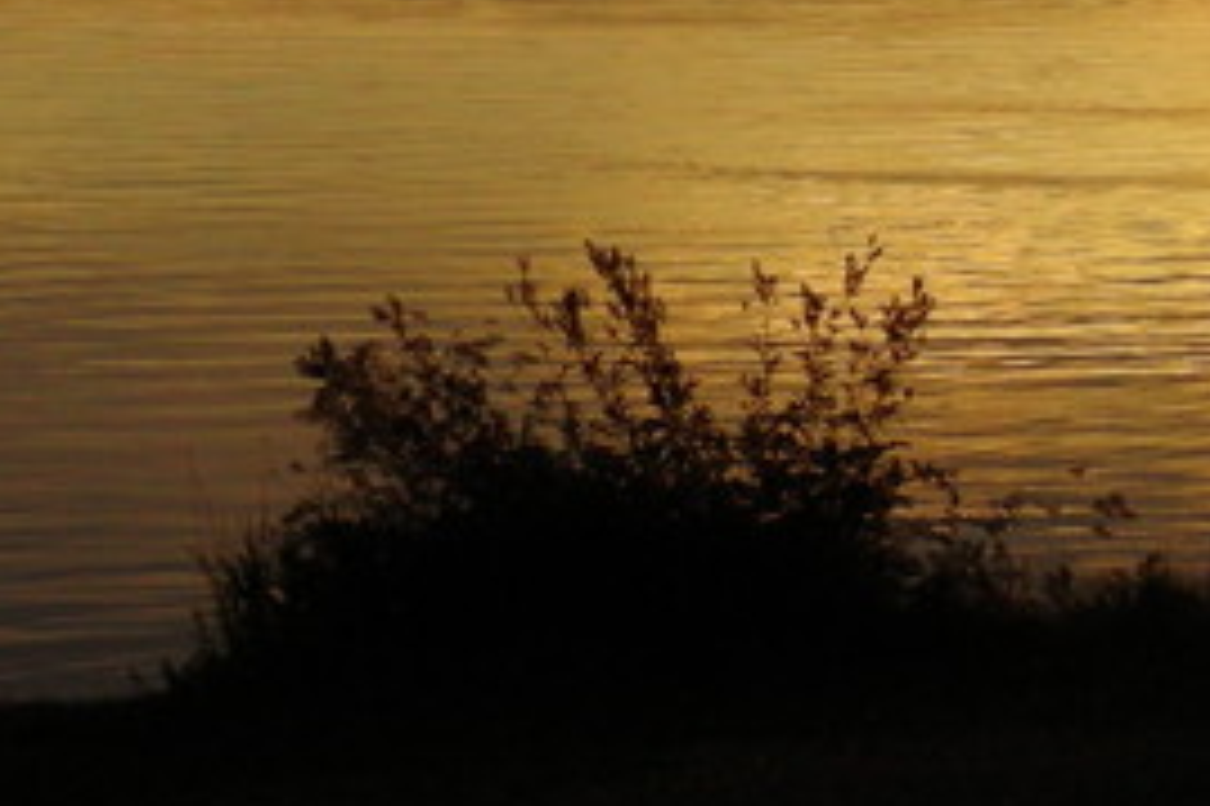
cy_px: -378
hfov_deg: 7.7
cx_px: 931
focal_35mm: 269
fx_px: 9036
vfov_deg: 5.1
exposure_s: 1/248
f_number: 4
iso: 50
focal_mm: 14.6
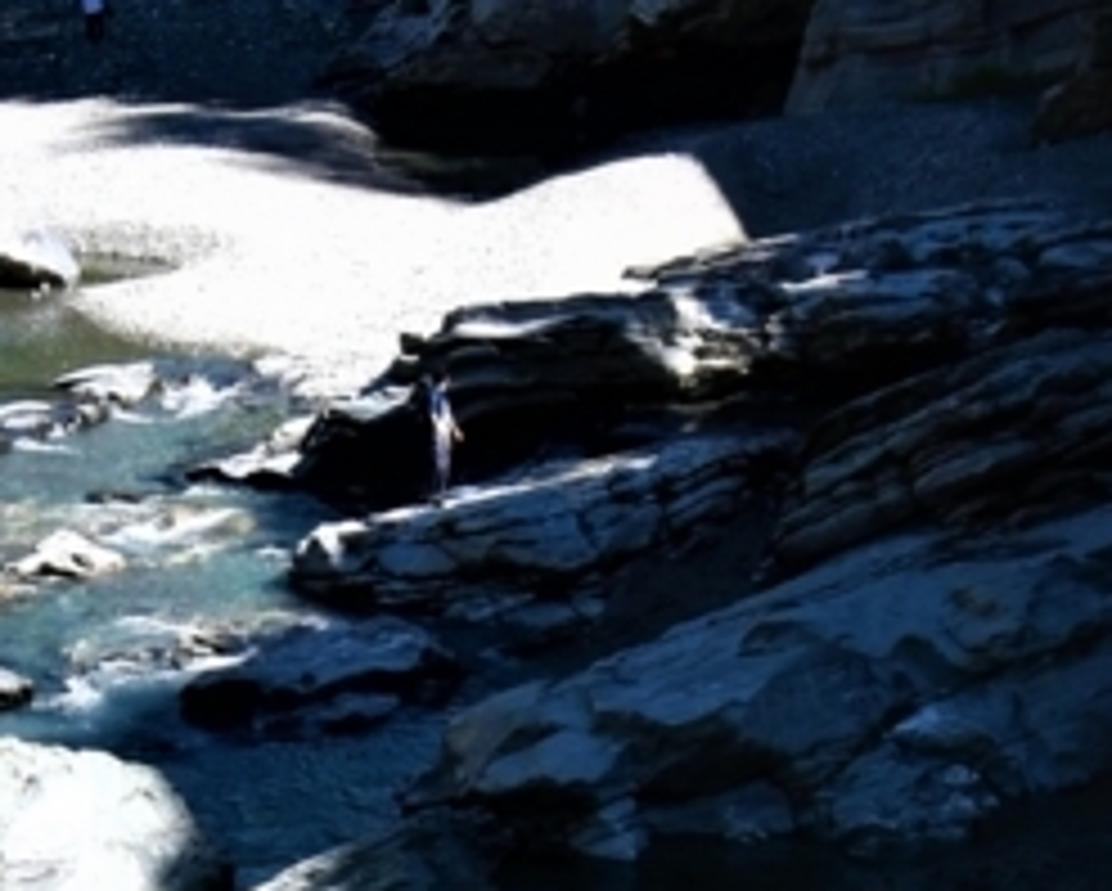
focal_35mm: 171
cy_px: 1292
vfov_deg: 8.9
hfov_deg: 11.1
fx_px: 5632
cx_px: -131
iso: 100
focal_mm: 20
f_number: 10
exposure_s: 1/125
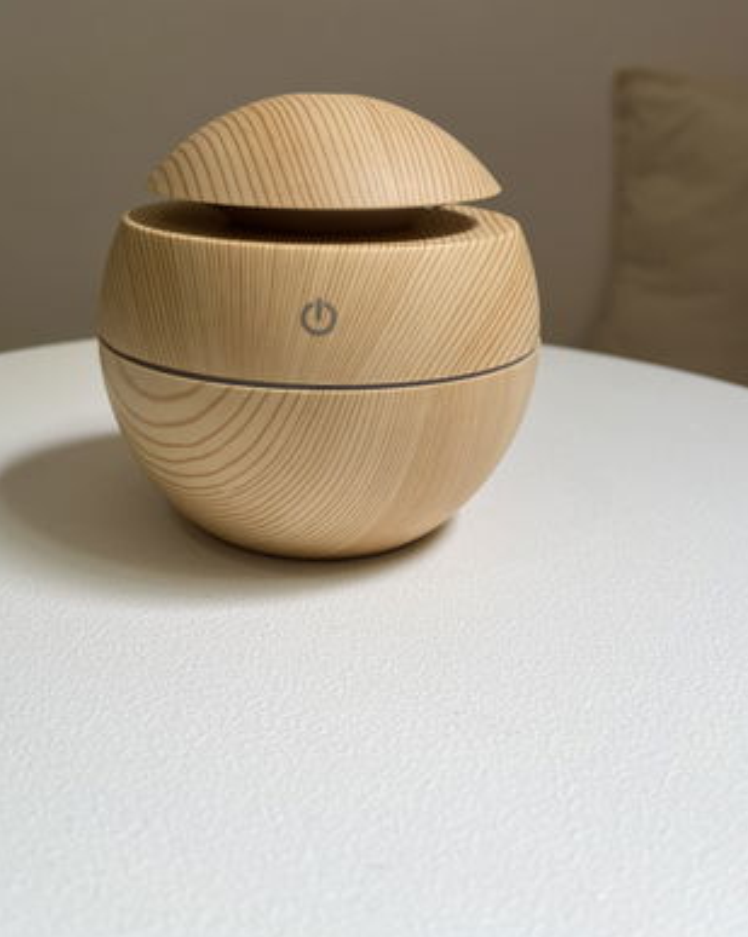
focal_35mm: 35
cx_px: 322
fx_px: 970
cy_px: 314
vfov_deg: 50.6
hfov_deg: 42.1
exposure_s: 1/188
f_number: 1.6
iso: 40
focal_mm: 5.1
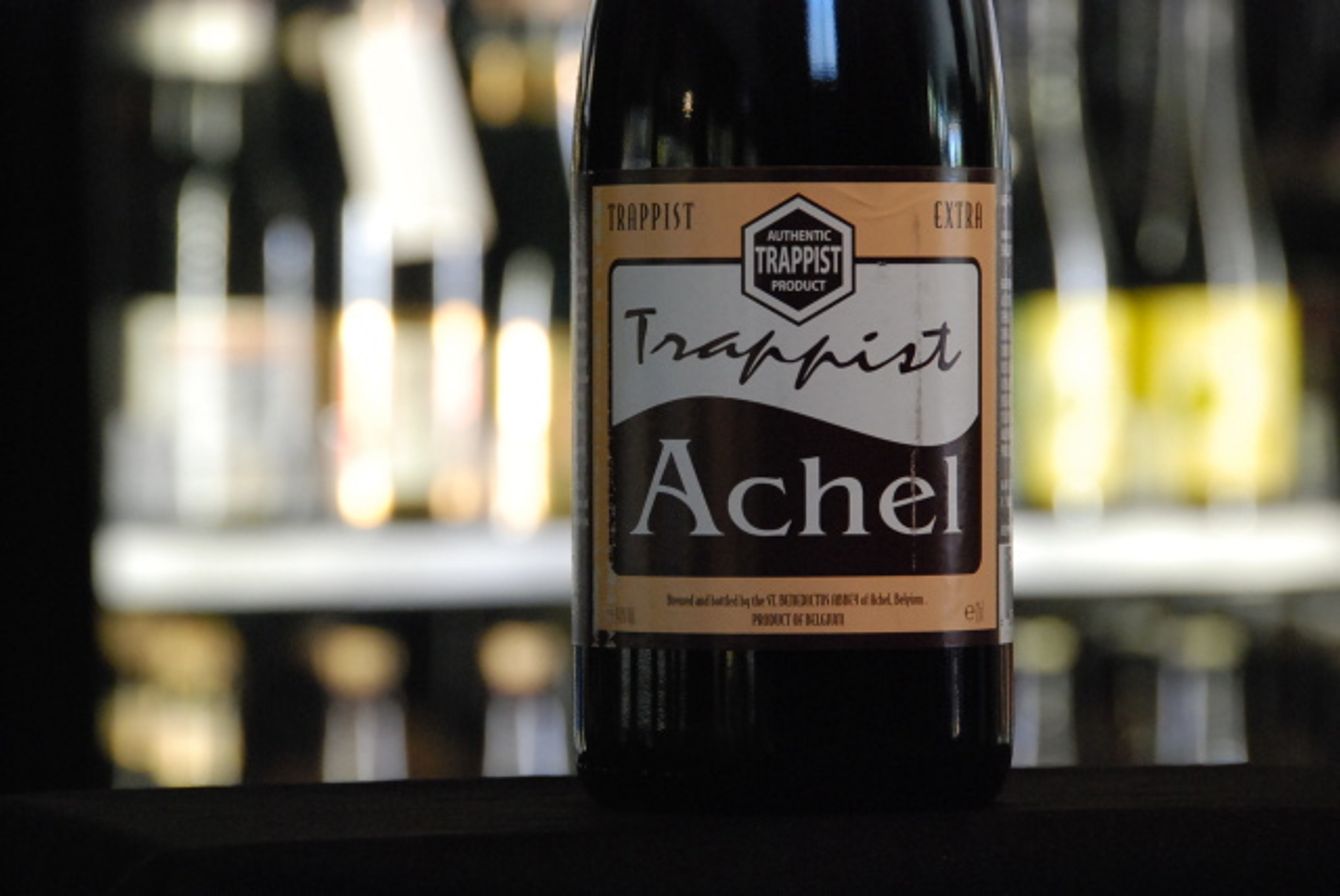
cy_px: 448
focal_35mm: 225
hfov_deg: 9.1
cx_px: 670
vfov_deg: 6.1
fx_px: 8382
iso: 1600
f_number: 8
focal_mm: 150
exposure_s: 1/30
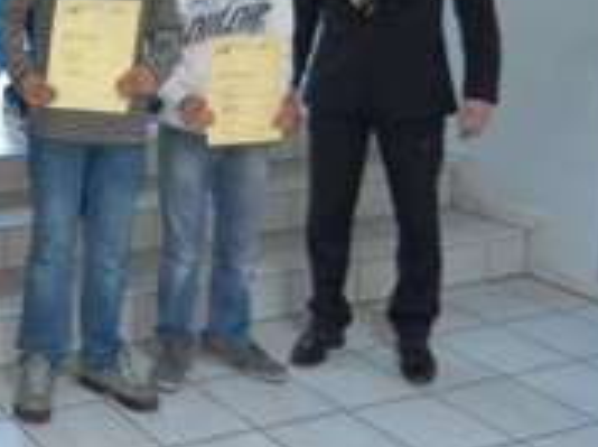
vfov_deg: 22.5
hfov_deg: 27.3
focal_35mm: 63
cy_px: 27
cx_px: -111
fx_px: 1087
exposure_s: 1/30
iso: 200
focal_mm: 4.5
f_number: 3.5
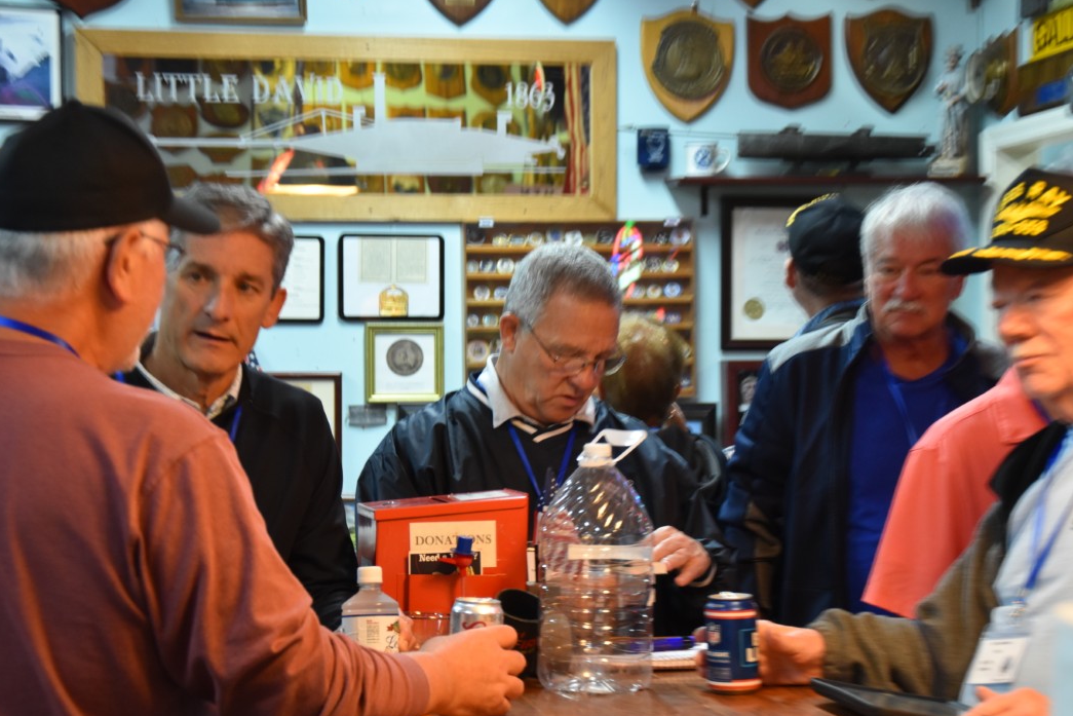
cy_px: 383
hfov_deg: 23.6
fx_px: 2563
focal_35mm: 86
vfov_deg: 15.9
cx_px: 499
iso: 1250
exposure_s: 1/60
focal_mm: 52
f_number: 5
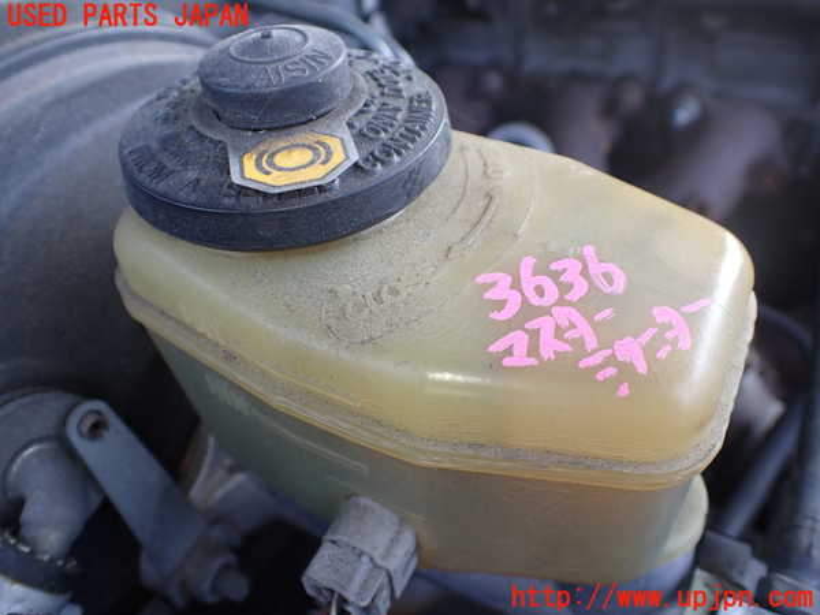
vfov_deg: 46.8
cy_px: 308
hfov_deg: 60.0
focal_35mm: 30
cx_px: 410
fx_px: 711
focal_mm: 5.4
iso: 200
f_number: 2.3
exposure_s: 1/125
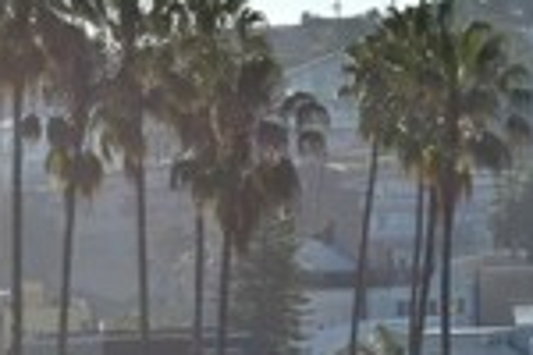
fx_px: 5228
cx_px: -529
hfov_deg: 5.7
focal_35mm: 353
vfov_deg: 3.9
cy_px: 392
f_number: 10
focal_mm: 55
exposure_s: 1/250
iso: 100
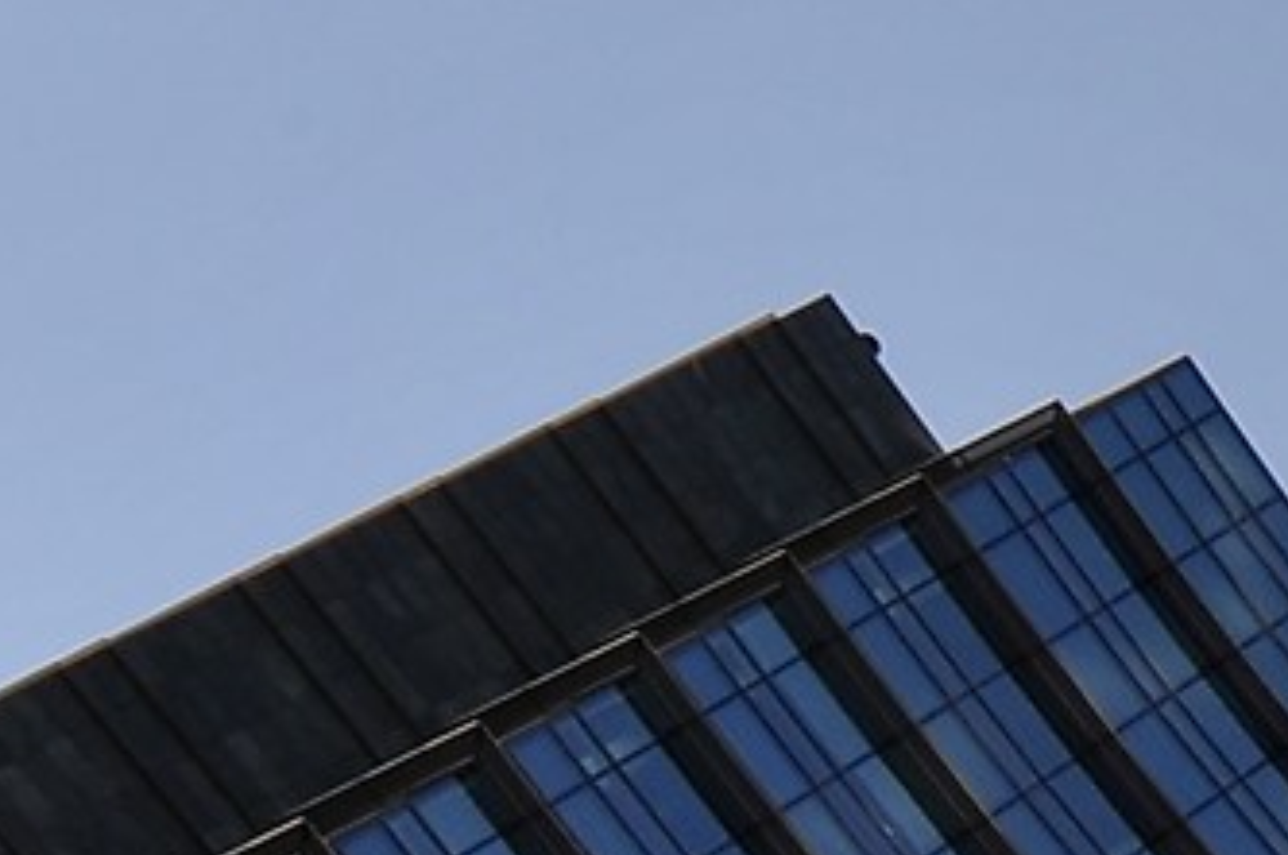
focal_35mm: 173
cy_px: 2418
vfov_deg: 7.2
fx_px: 6181
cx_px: 4436
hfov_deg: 8.7
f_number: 16
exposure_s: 1/50
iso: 200
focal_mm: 24
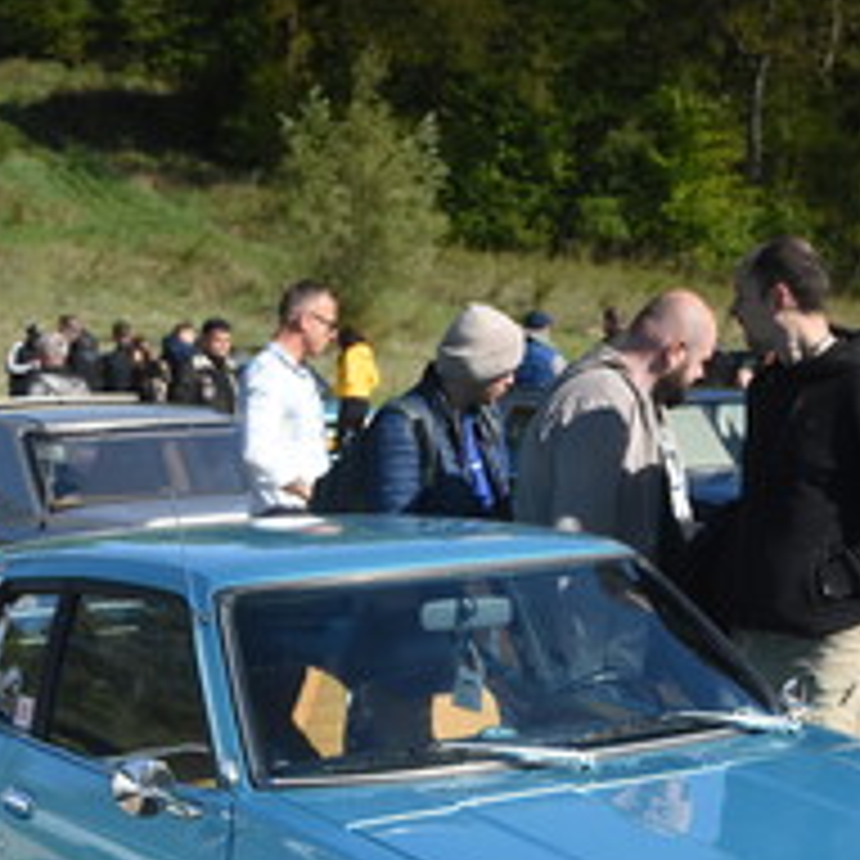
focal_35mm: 88
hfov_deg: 19.7
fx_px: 2472
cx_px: 468
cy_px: 621
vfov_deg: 19.6
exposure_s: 1/8000
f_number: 4
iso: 1250
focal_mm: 31
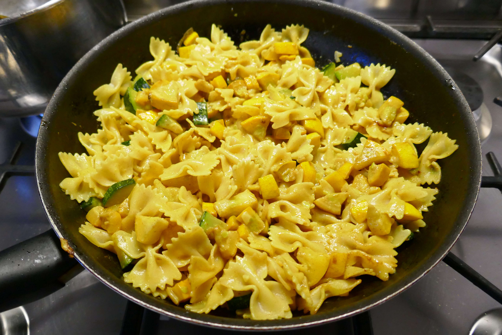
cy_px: 168
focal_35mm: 25
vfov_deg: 51.3
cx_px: 251
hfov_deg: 71.5
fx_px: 349
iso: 1600
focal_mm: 9.1
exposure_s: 1/50
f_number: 2.8
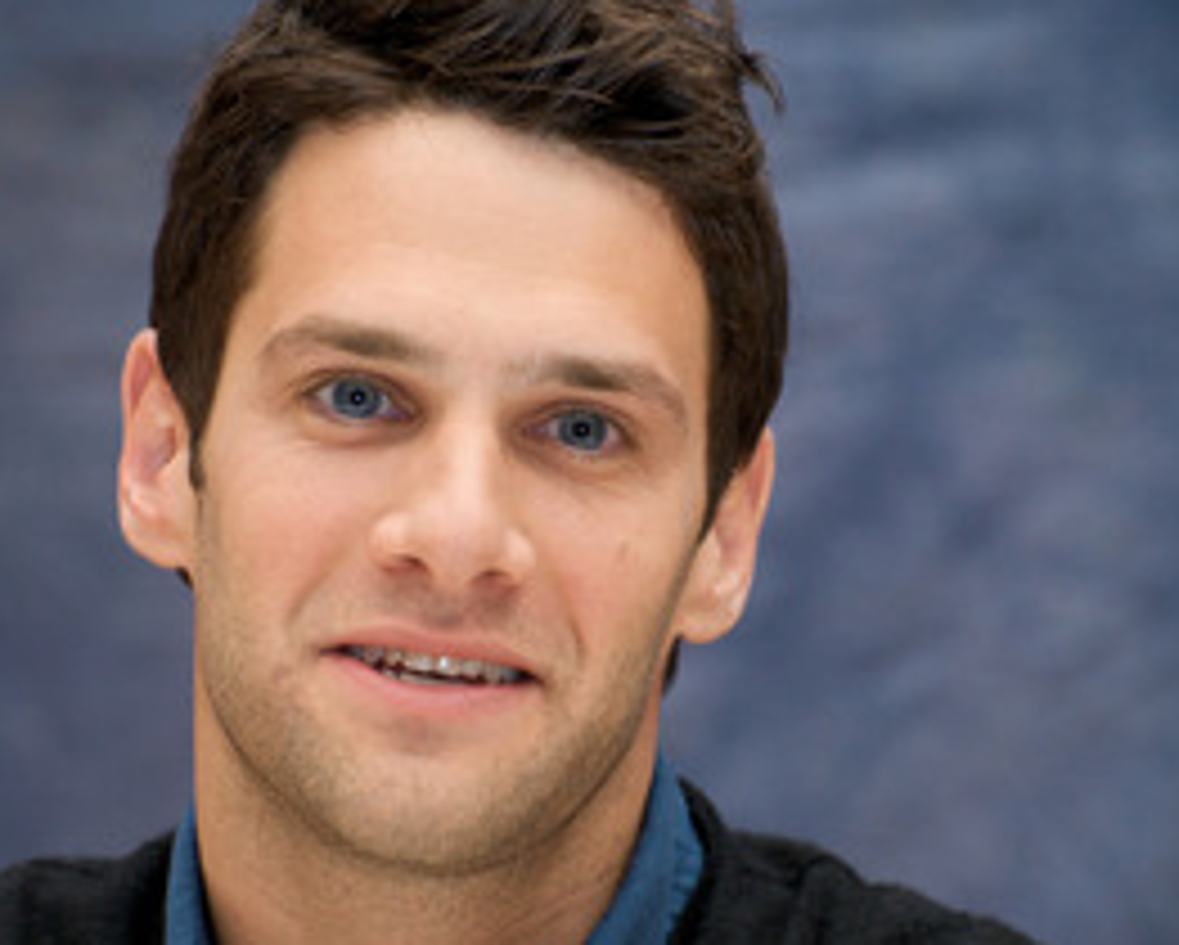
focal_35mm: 207
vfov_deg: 7.5
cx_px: 592
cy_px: 680
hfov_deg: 9.3
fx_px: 7228
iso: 1600
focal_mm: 145
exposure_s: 1/60
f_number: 5.6
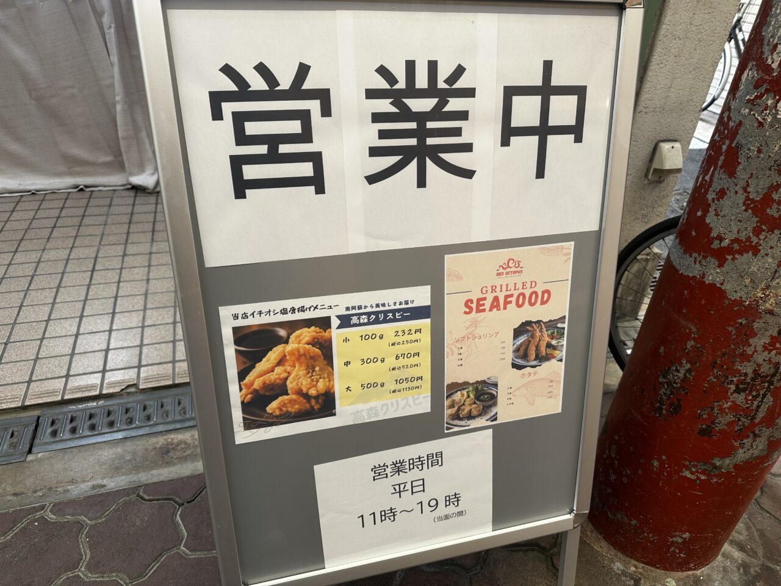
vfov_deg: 56.8
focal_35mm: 24
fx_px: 541
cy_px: 293
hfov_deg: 71.6
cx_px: 390
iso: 80
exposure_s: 1/120
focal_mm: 6.86
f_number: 1.78
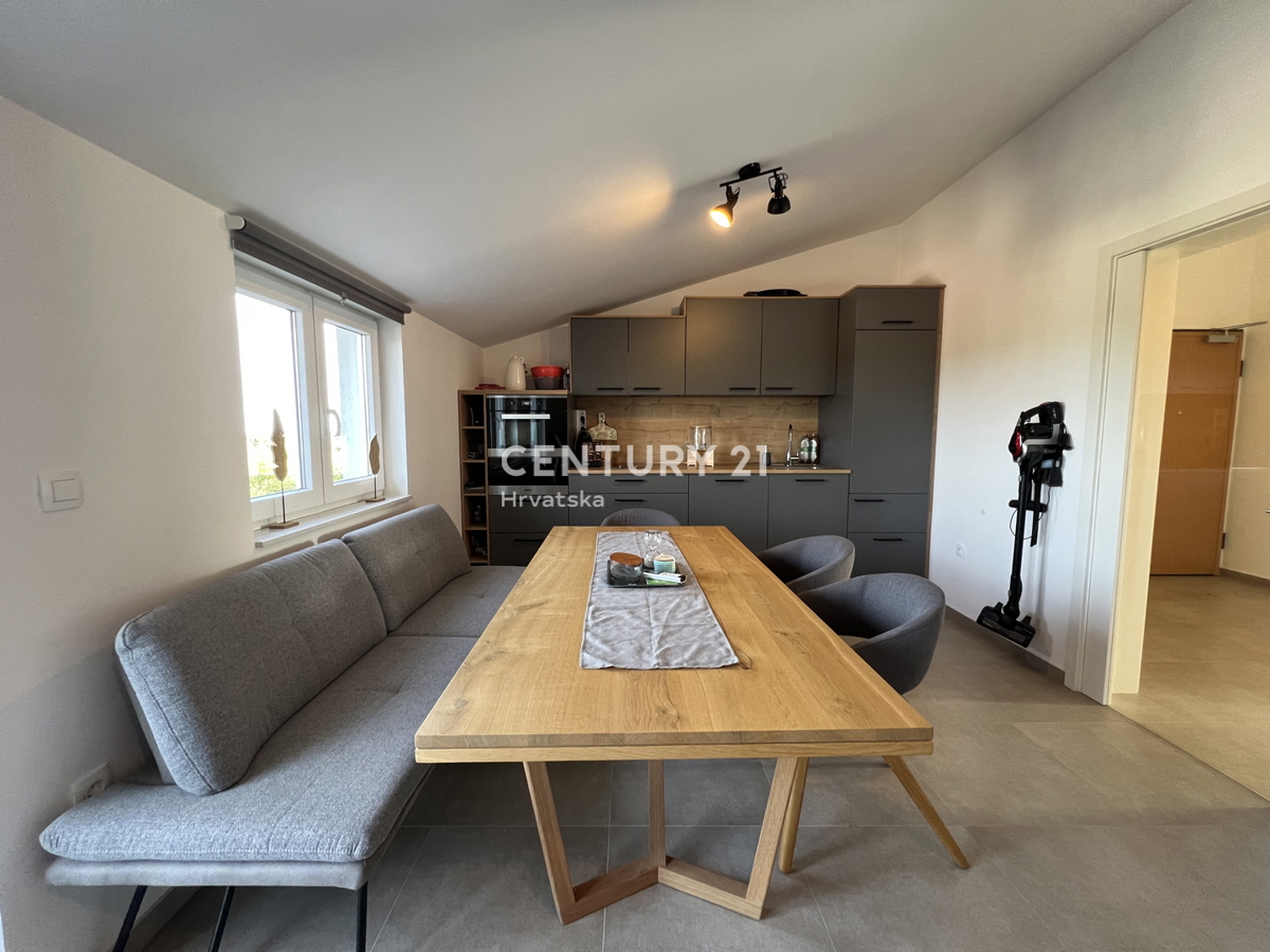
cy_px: 476
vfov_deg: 89.9
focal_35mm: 13
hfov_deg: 106.2
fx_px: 477
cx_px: 635
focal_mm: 1.57
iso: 250
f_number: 1.8
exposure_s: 1/70
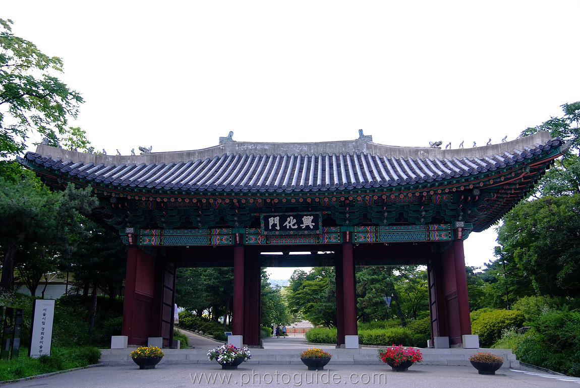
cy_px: 194
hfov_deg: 53.1
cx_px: 290
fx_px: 581
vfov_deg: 37.0
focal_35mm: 36
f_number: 3.5
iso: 125
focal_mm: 24
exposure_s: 1/250
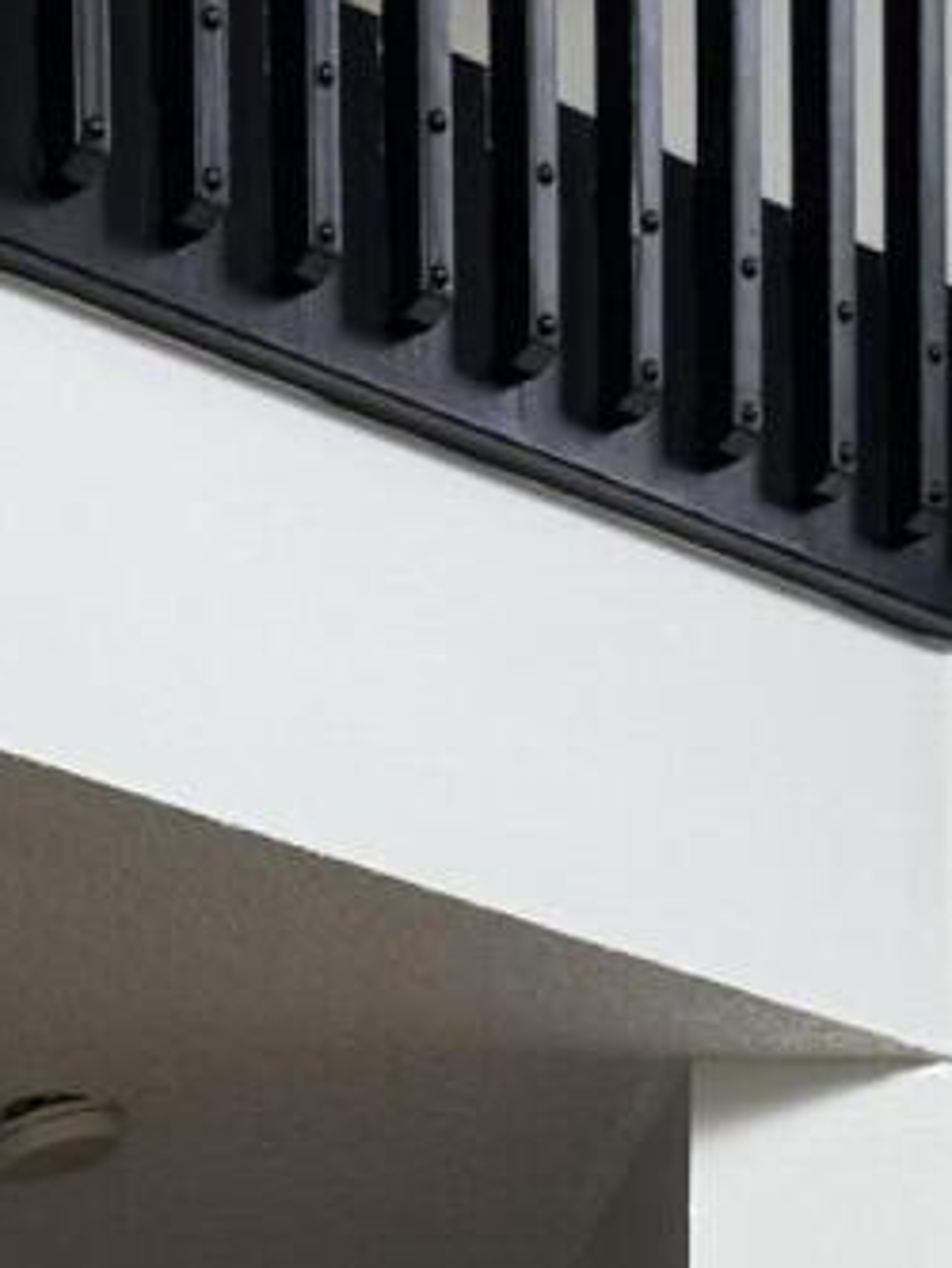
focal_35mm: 144
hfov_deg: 10.2
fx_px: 5277
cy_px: 3275
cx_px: -171
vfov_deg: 11.0
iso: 80
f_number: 1.78
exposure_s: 1/121
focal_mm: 6.76
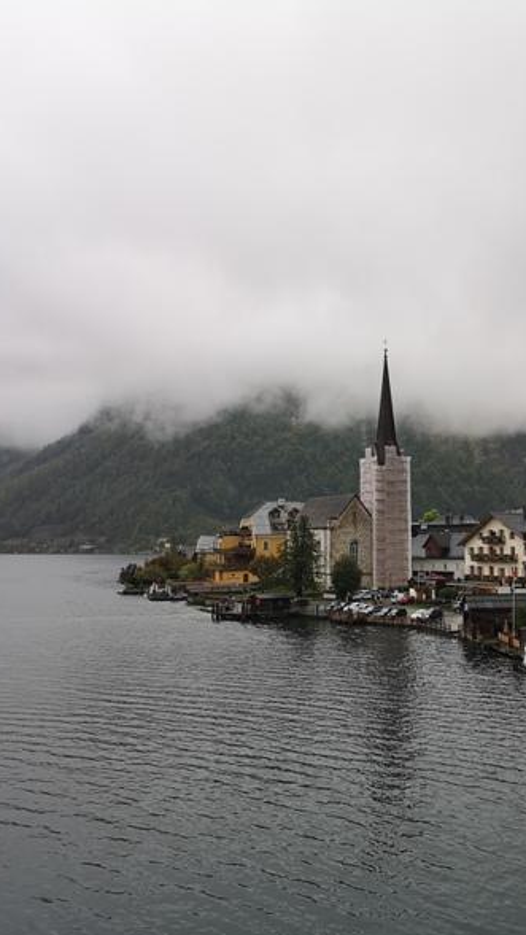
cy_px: 469
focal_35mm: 40
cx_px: 315
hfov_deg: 29.6
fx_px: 991
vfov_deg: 50.5
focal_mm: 3.95
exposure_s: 1/551
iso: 50
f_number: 1.8
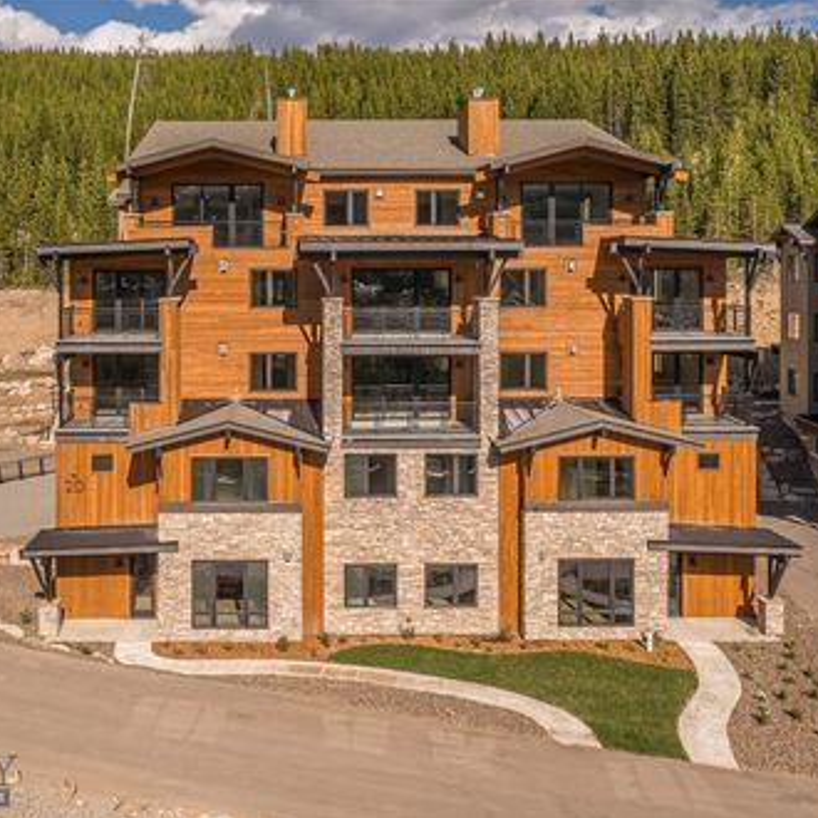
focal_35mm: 36
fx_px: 962
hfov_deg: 46.0
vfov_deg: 46.0
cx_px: 402
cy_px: 410
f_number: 8
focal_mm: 10.26
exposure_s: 1/320
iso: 100
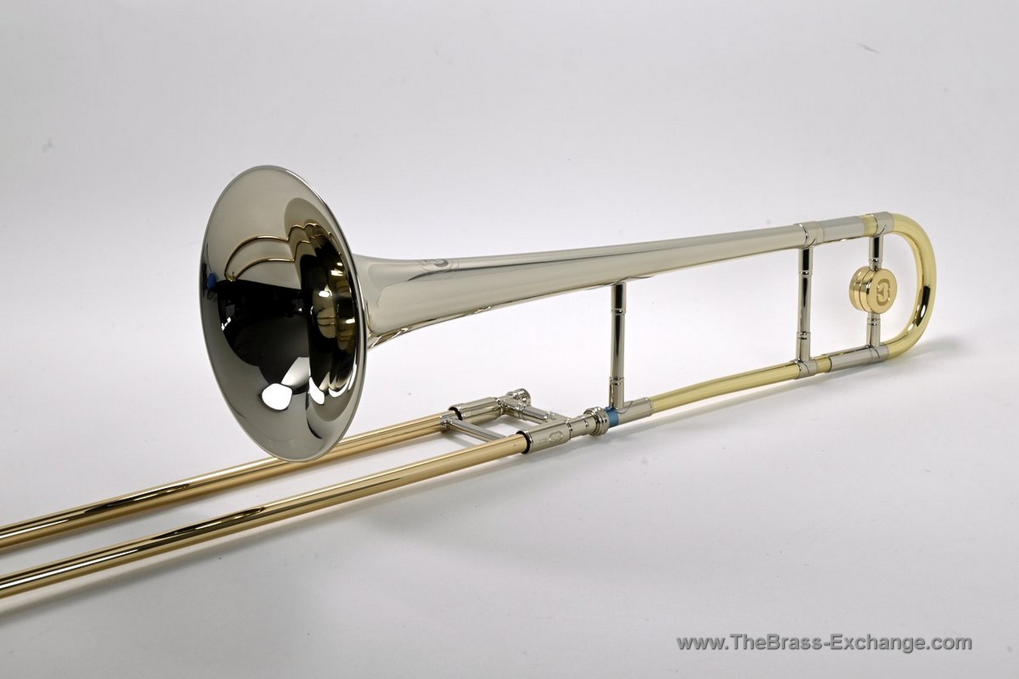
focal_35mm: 62
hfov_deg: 32.4
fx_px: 1755
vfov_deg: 21.9
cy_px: 340
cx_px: 510
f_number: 16
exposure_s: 1/4
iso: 100
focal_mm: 62
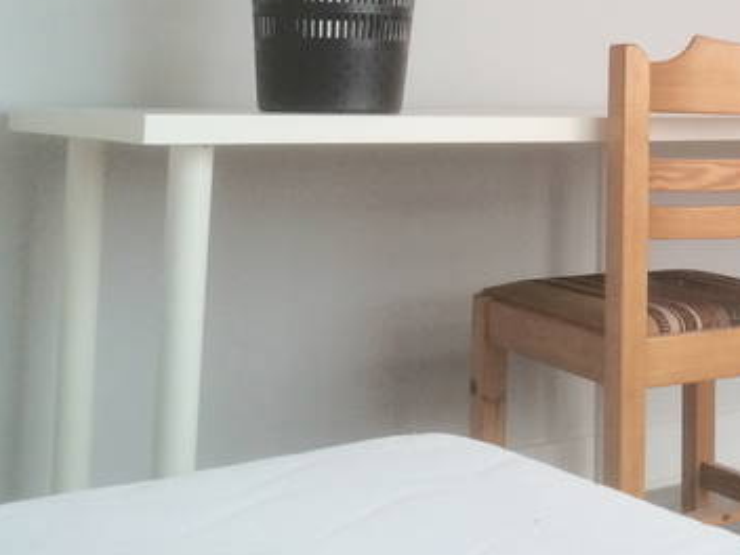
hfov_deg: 28.7
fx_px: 1390
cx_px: 658
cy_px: 0
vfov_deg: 21.8
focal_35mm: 65
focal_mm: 4.15
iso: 64
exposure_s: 1/33
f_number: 2.2
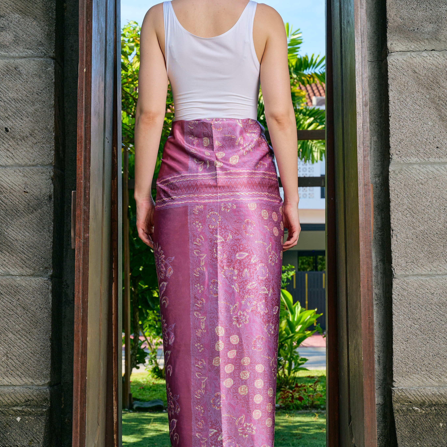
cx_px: 224
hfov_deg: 25.7
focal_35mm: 67
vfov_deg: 25.6
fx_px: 979
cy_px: 296
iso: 100
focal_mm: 52
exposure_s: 1/160
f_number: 8
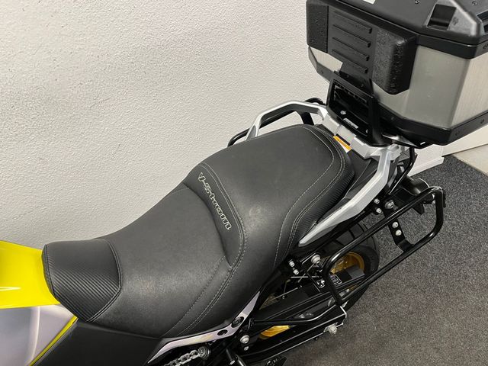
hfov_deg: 67.3
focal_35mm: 26
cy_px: 183
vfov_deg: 53.1
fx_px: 367
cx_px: 244
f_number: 1.6
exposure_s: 1/50
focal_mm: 5.1
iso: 100
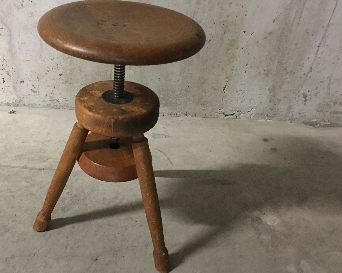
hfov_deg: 49.8
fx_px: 364
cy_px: 131
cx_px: 131
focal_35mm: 36
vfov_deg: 41.1
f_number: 2.2
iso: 125
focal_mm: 4.15
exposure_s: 1/4
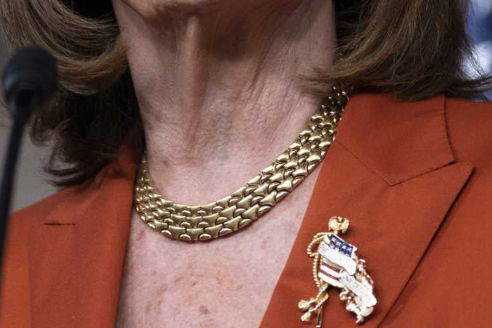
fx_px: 4989
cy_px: 49
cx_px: 486
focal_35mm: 365
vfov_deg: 3.8
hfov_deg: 5.6
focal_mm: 135
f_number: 5
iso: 5000
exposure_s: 1/320
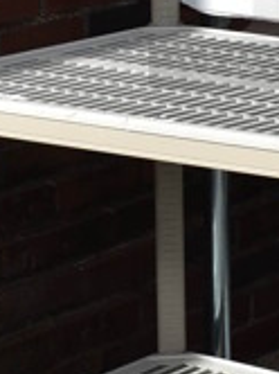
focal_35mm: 215
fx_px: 2313
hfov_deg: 6.8
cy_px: -28
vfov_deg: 9.2
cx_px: 400
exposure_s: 1/320
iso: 100
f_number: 9
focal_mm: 27
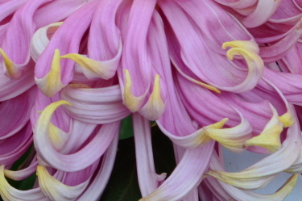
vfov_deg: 4.8
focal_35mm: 287
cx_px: 147
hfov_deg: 7.2
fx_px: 2404
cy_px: 53
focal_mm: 70
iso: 720
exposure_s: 1/250
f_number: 14
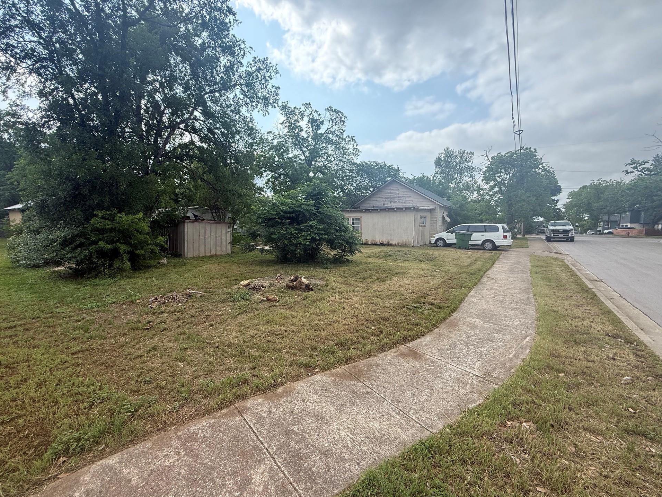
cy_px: 250
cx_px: 315
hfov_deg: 98.1
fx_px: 287
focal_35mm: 15
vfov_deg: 81.8
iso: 64
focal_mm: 2.22
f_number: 2.2
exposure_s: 1/888
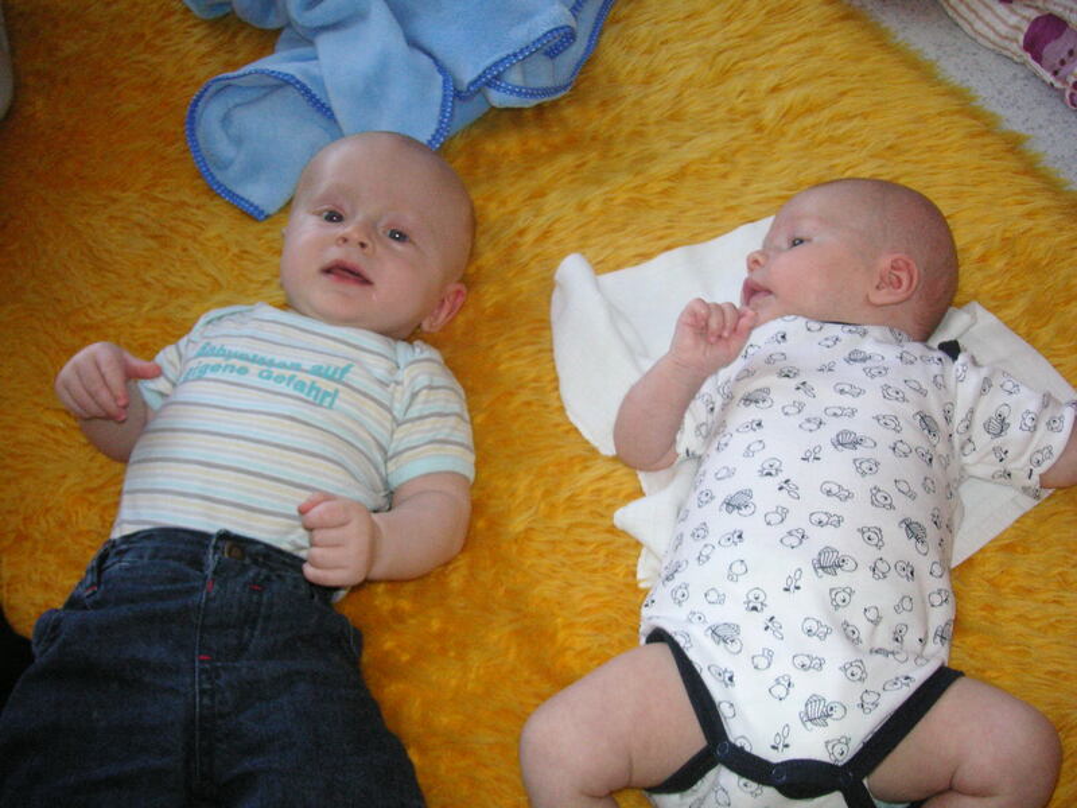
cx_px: 538
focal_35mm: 37
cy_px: 404
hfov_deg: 50.1
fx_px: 1151
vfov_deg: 38.7
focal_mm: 6.1
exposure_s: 1/45
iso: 160
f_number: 2.8
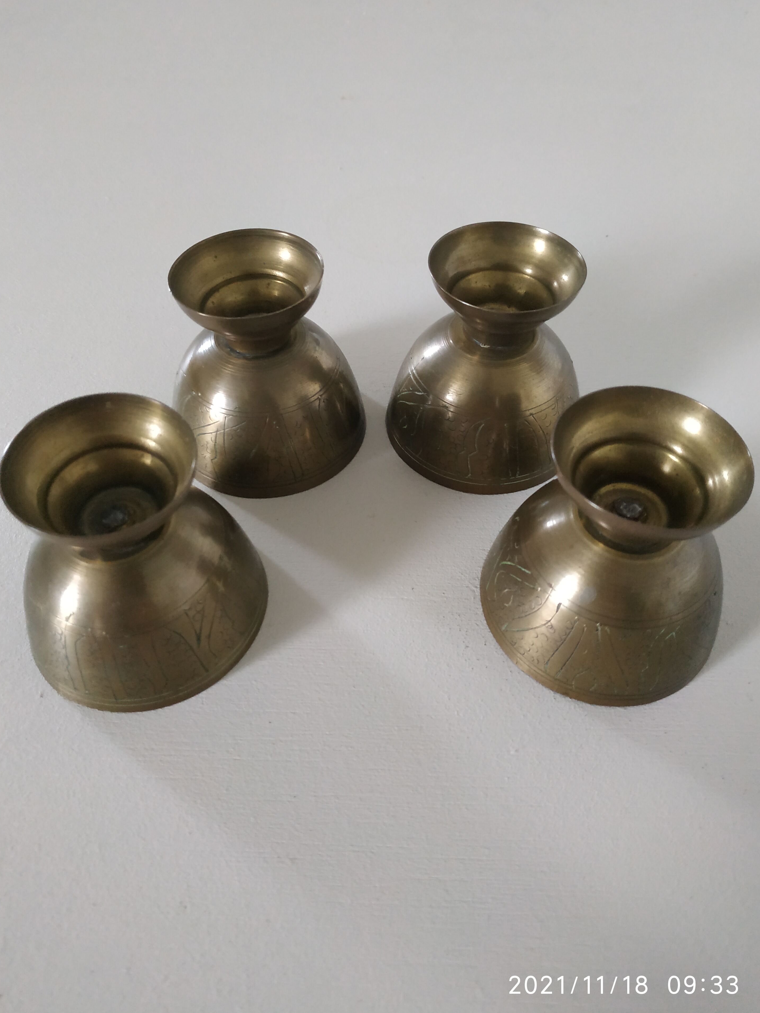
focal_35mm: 25
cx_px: 376
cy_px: 501
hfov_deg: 54.9
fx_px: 732
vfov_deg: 69.4
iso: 800
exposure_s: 1/20
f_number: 1.9
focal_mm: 3.94
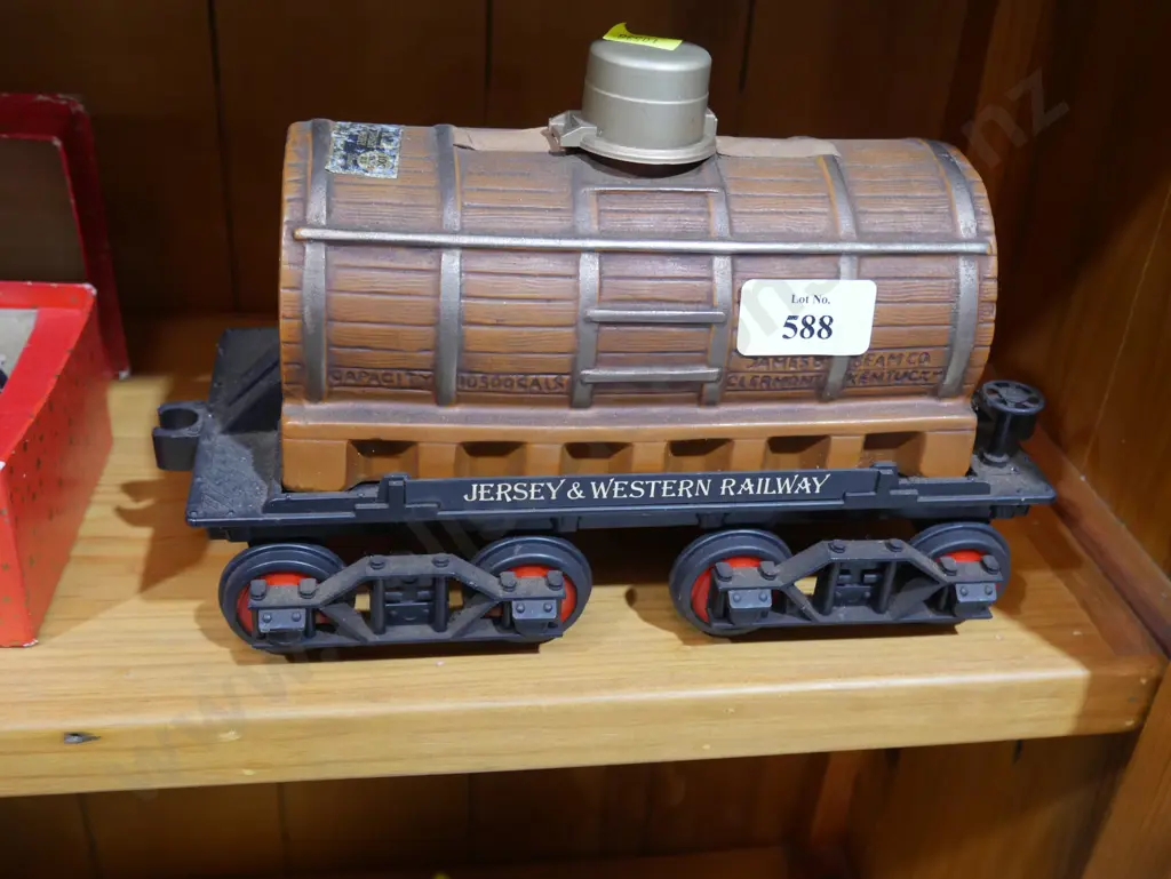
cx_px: 586
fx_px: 1354
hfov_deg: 46.8
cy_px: 440
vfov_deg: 36.0
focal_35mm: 40
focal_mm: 20
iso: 1000
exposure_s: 1/60
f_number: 4.4
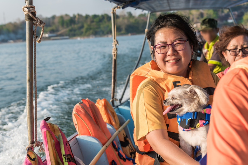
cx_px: 124
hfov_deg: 36.2
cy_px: 82
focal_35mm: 55
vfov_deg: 24.6
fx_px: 379
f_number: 5.6
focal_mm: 55
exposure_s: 1/320
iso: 100
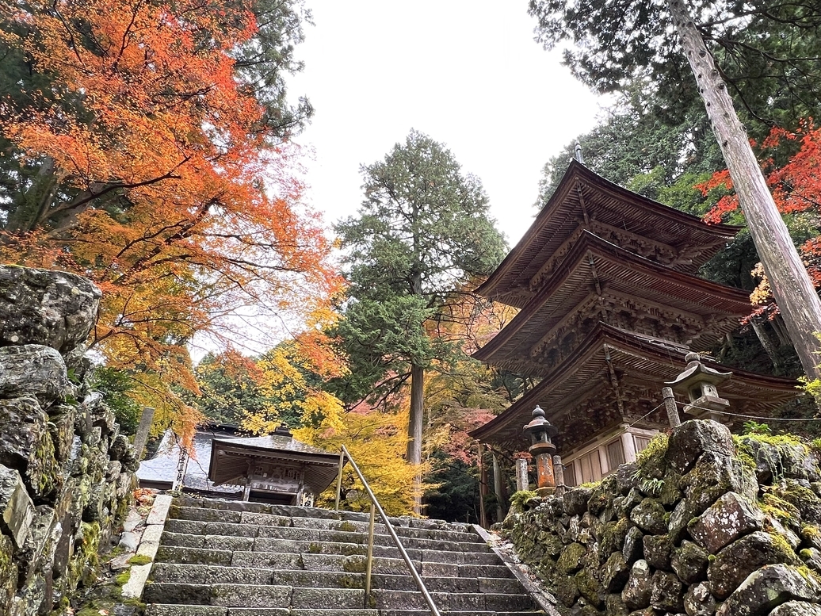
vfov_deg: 60.8
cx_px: 460
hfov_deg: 76.1
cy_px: 350
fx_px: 522
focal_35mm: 22
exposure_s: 1/122
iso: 32
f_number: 1.8
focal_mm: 1.57
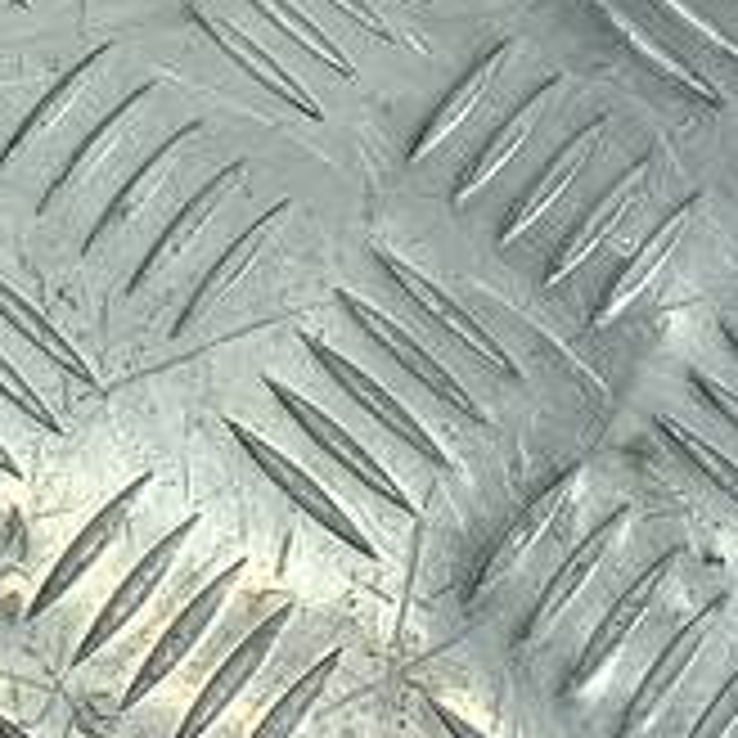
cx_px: -360
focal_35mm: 138
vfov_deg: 11.0
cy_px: -954
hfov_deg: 12.1
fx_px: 3329
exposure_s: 1/50
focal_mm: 4.6
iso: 40
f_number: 1.8
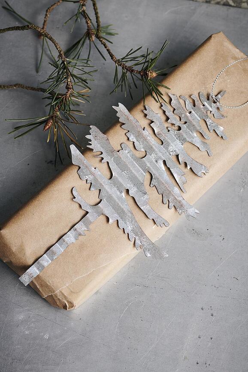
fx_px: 1033
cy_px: 186
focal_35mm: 100
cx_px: 124
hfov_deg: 13.7
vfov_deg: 20.4
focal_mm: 100
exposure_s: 1/20
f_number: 8
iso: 400
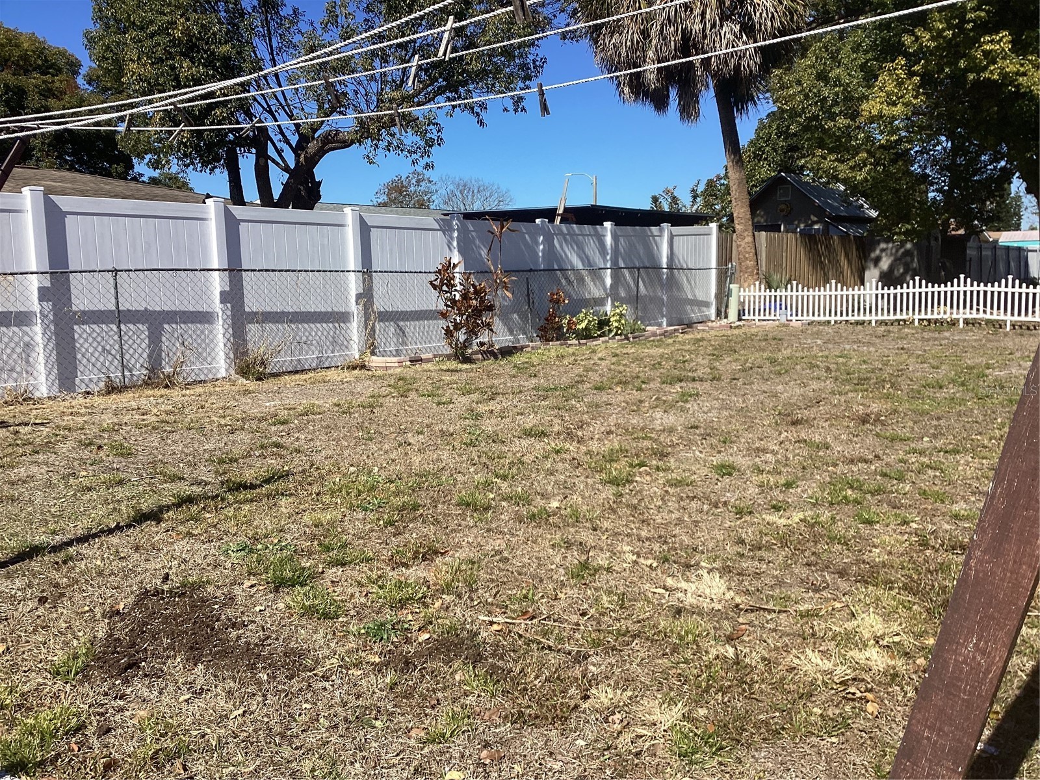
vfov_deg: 45.4
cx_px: 520
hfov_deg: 58.4
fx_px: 931
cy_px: 390
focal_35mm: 31
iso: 25
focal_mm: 3.3
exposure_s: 1/1538
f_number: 2.4
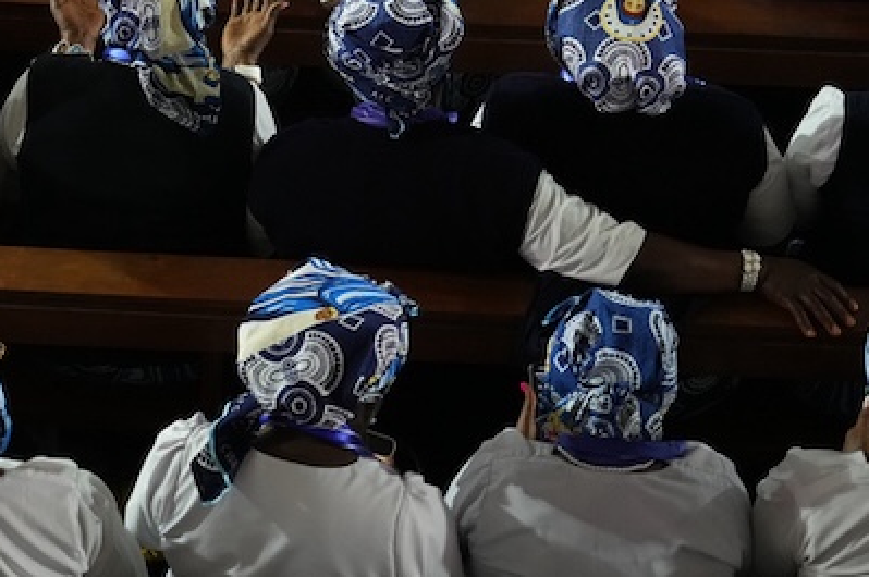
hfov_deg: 12.9
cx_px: 124
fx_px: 3809
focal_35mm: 158
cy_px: 23
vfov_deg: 8.6
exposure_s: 1/250
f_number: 2.8
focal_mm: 70
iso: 3200
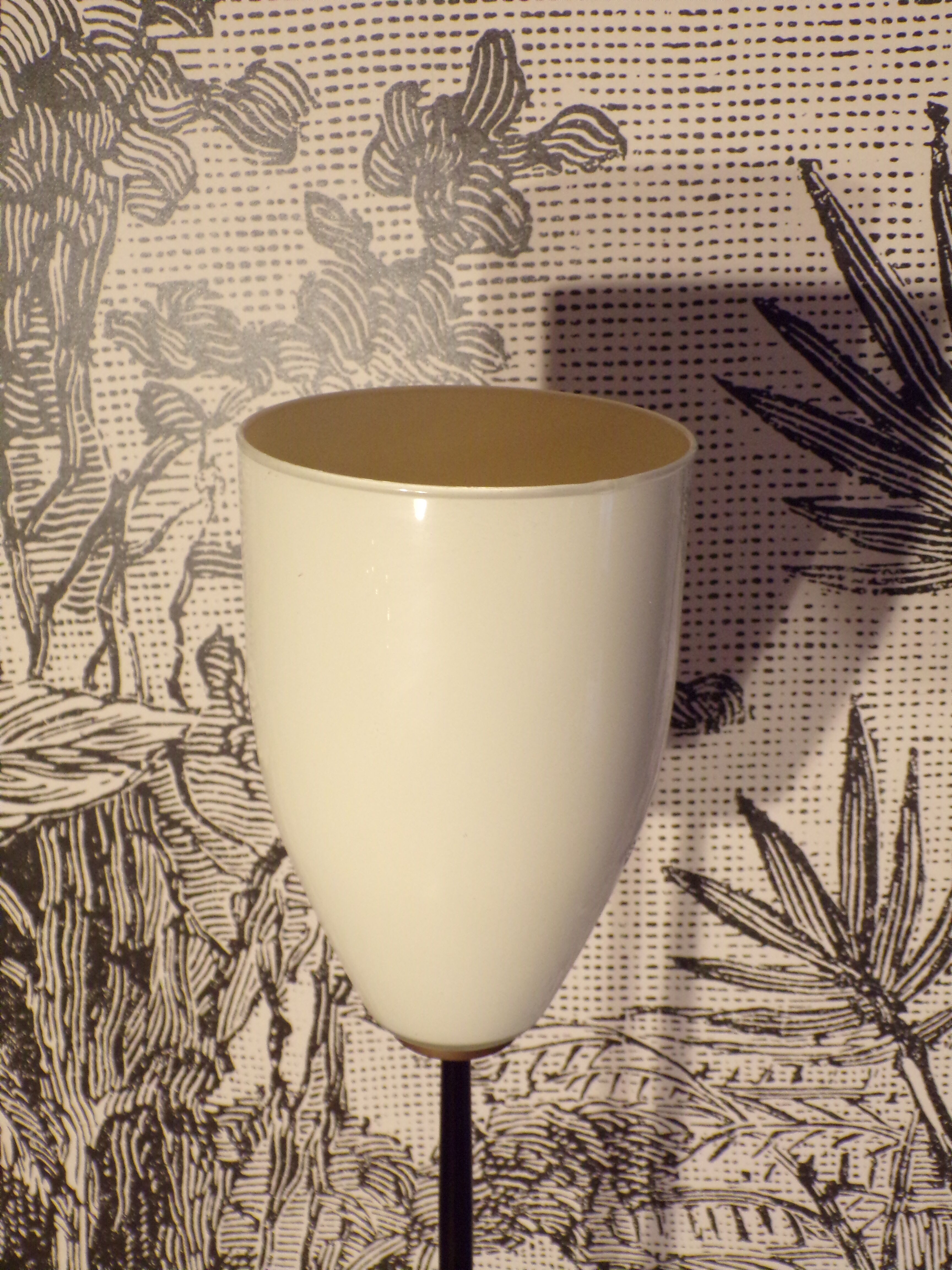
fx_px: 1357
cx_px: 476
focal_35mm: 37
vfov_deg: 50.1
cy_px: 635
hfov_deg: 38.7
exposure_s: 1/17
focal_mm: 6.6
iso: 407
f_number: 3.3
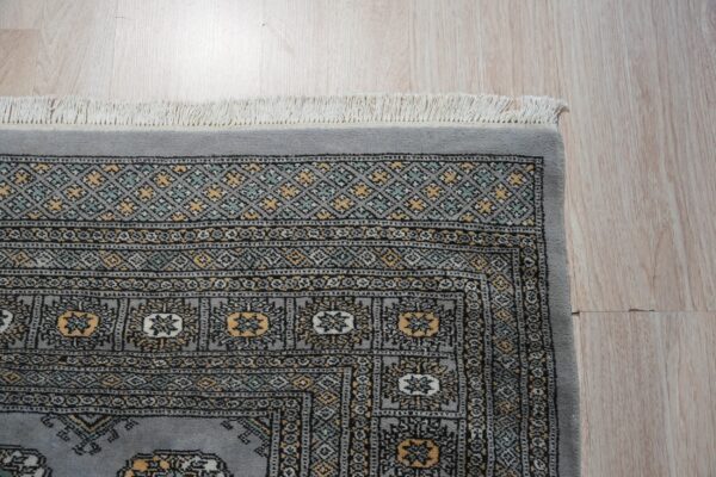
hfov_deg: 51.5
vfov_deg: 35.7
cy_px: 238
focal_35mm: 37
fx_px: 742
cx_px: 358
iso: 320
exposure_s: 1/160
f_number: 5
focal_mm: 37.3
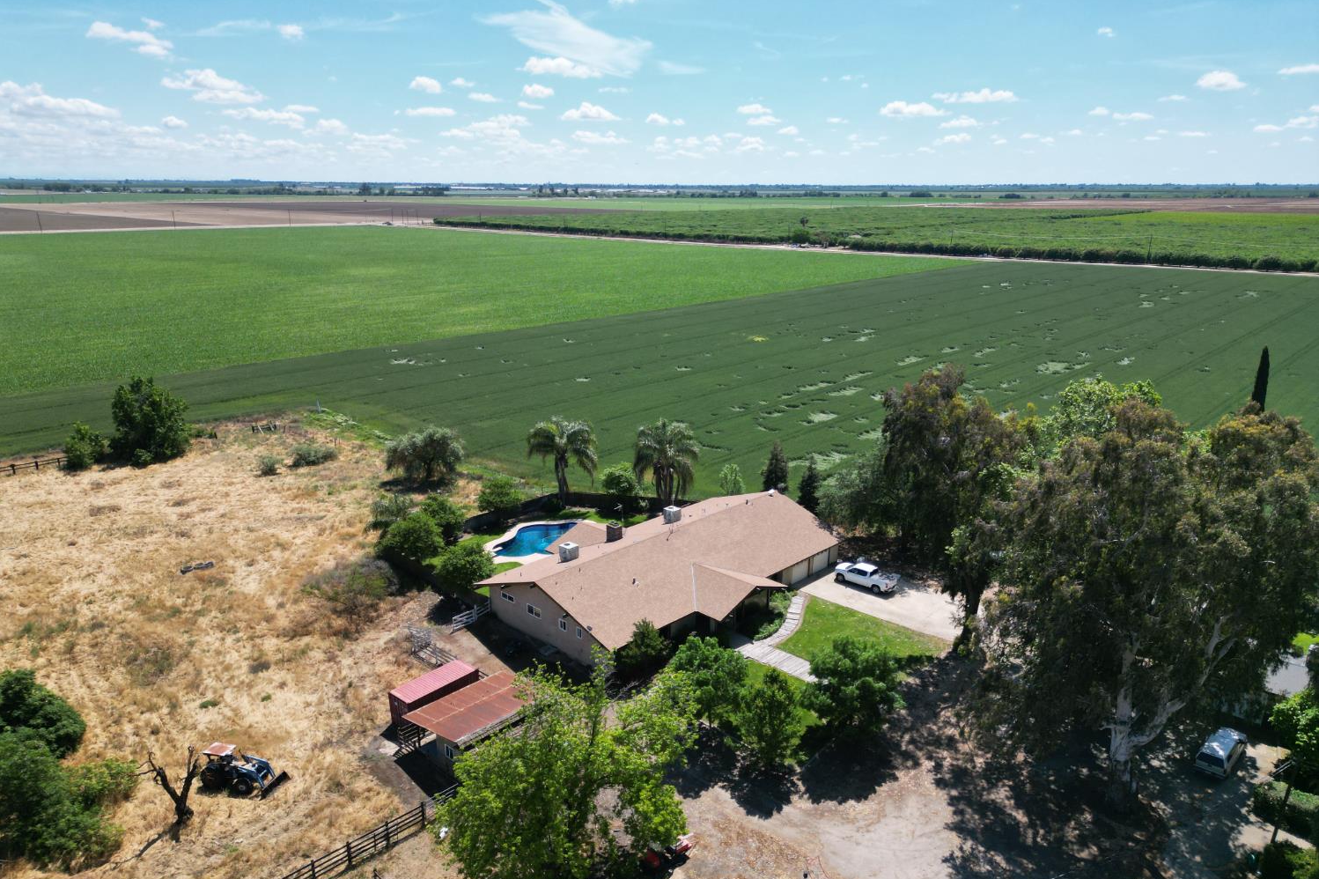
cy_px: 493
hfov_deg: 71.5
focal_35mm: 25
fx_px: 916
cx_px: 660
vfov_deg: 51.1
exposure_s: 1/3200
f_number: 1.7
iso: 140
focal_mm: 6.72
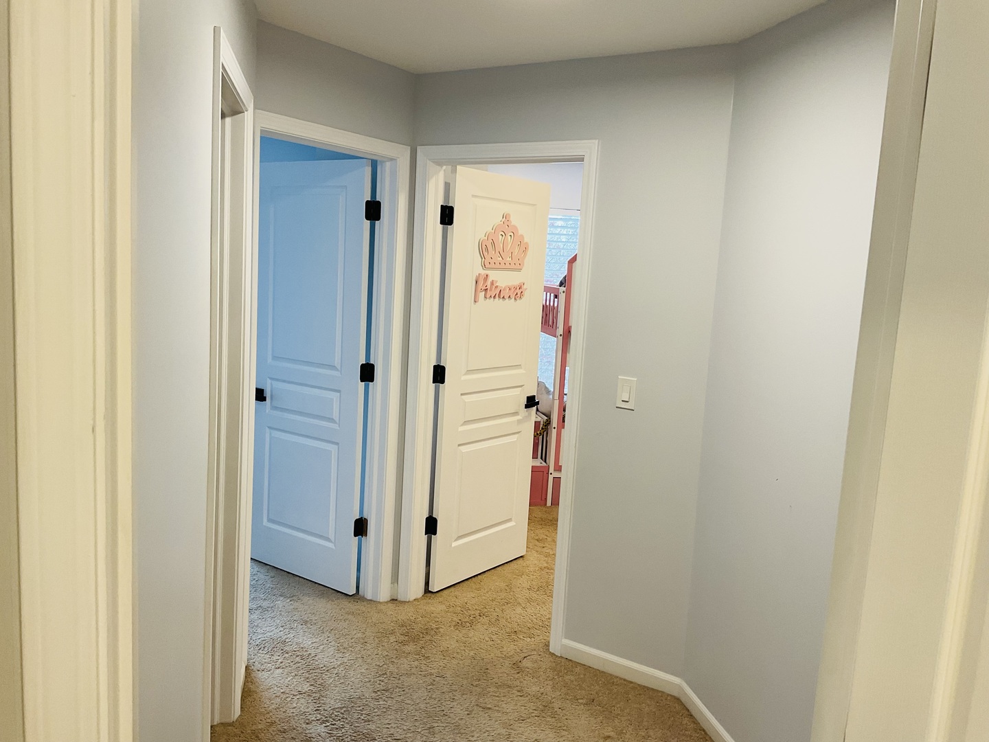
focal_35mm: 29
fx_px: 829
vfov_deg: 48.2
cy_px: 371
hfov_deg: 61.7
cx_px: 494
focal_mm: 3
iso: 64
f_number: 1.8
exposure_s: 1/60
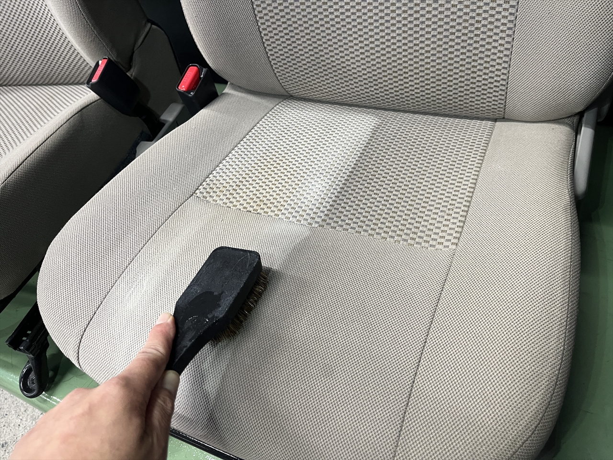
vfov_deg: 53.1
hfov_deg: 67.3
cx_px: 306
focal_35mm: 26
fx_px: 460
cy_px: 230
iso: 250
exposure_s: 1/60
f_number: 1.6
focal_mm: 5.1
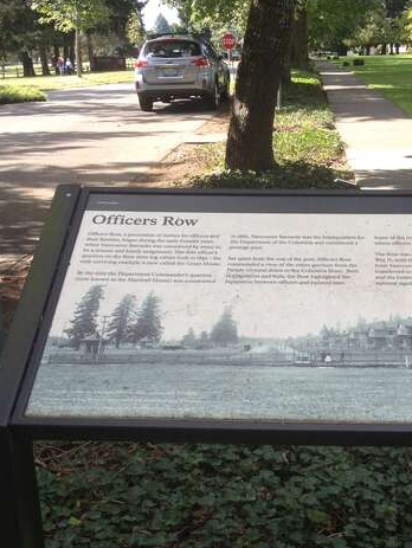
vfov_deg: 32.8
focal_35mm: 58
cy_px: 387
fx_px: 919
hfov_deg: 25.0
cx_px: 298
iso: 50
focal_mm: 4.28
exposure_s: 1/242
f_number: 2.4
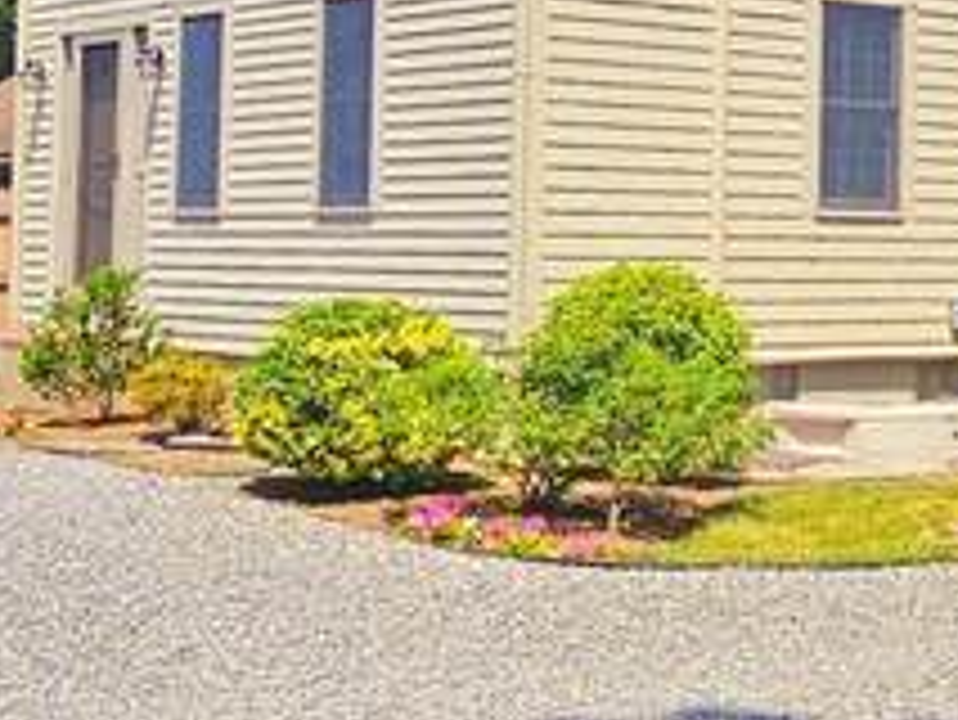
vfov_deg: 18.7
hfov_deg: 22.4
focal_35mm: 78
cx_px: 1241
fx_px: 2160
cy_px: 148
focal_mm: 2.2
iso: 50
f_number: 2.2
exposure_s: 1/2500
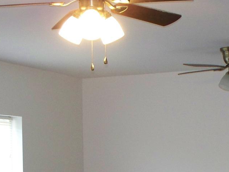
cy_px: 221
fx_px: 767
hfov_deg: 16.9
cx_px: 174
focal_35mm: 116
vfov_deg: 12.4
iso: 200
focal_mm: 7.54
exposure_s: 1/30
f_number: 2.8
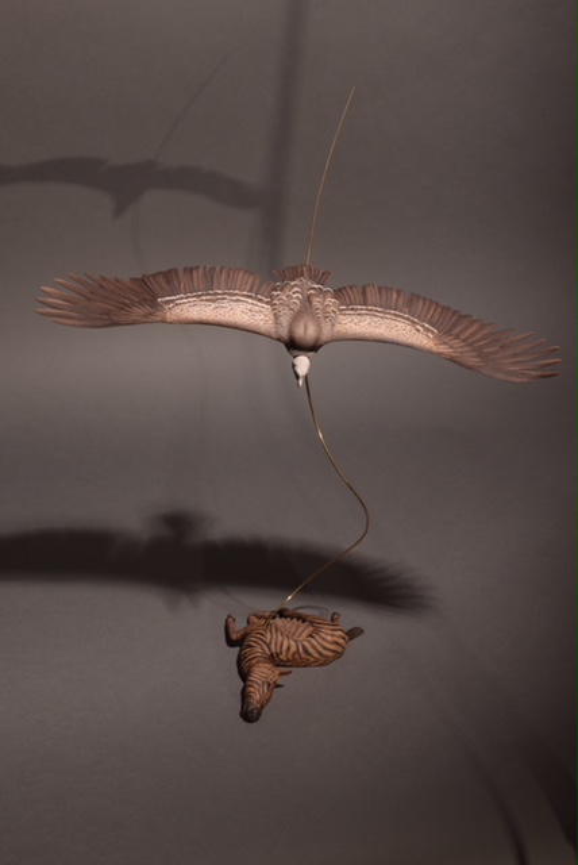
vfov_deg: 55.8
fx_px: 817
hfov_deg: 39.0
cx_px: 289
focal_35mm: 34
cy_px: 432
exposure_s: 1/200
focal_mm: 34
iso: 100
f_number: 9
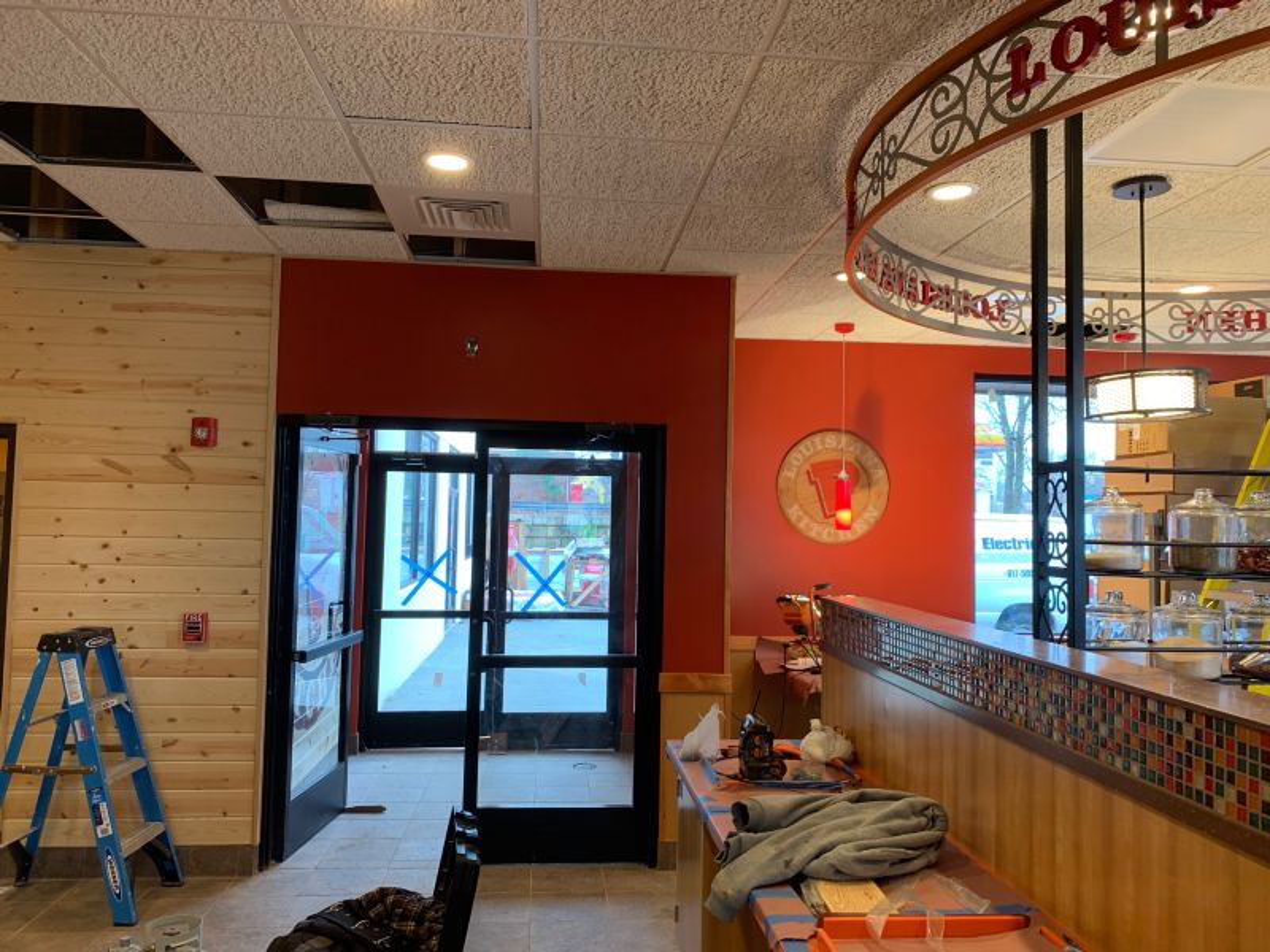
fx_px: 954
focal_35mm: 26
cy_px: 476
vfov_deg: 53.1
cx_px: 635
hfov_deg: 67.3
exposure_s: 1/60
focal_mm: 4.25
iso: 64
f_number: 1.8
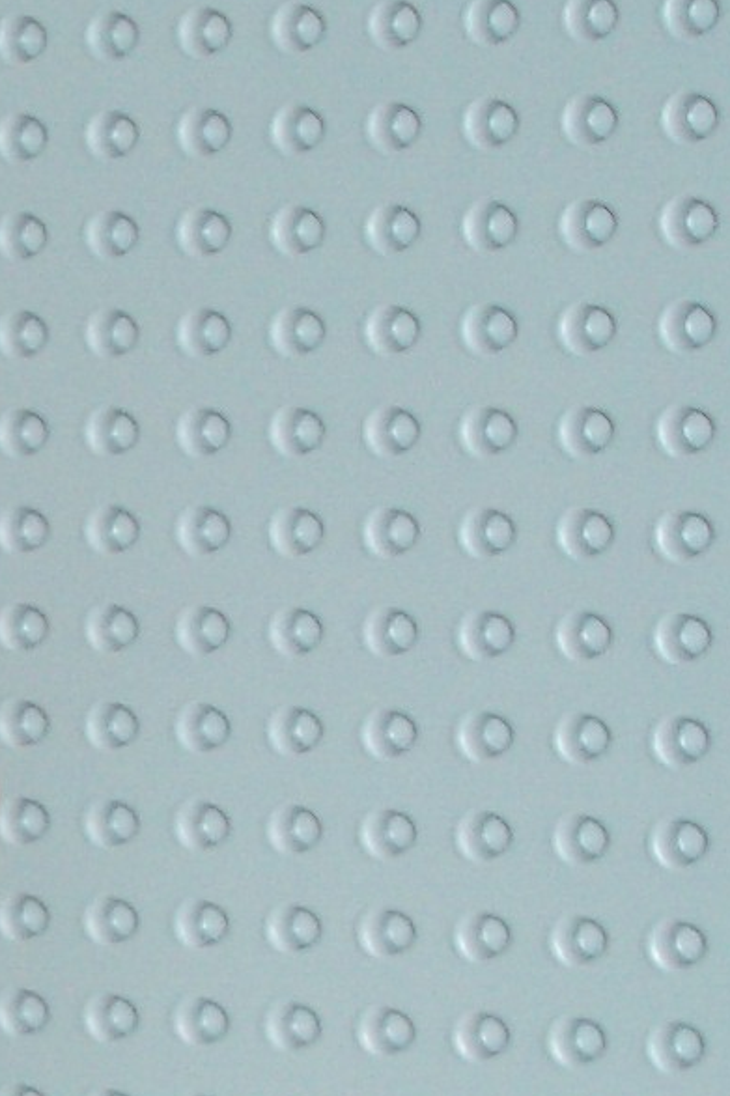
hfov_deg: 6.5
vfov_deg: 10.1
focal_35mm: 200
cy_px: 1301
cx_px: -1081
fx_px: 6086
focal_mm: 8.2
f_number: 3.1
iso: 100
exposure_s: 1/60
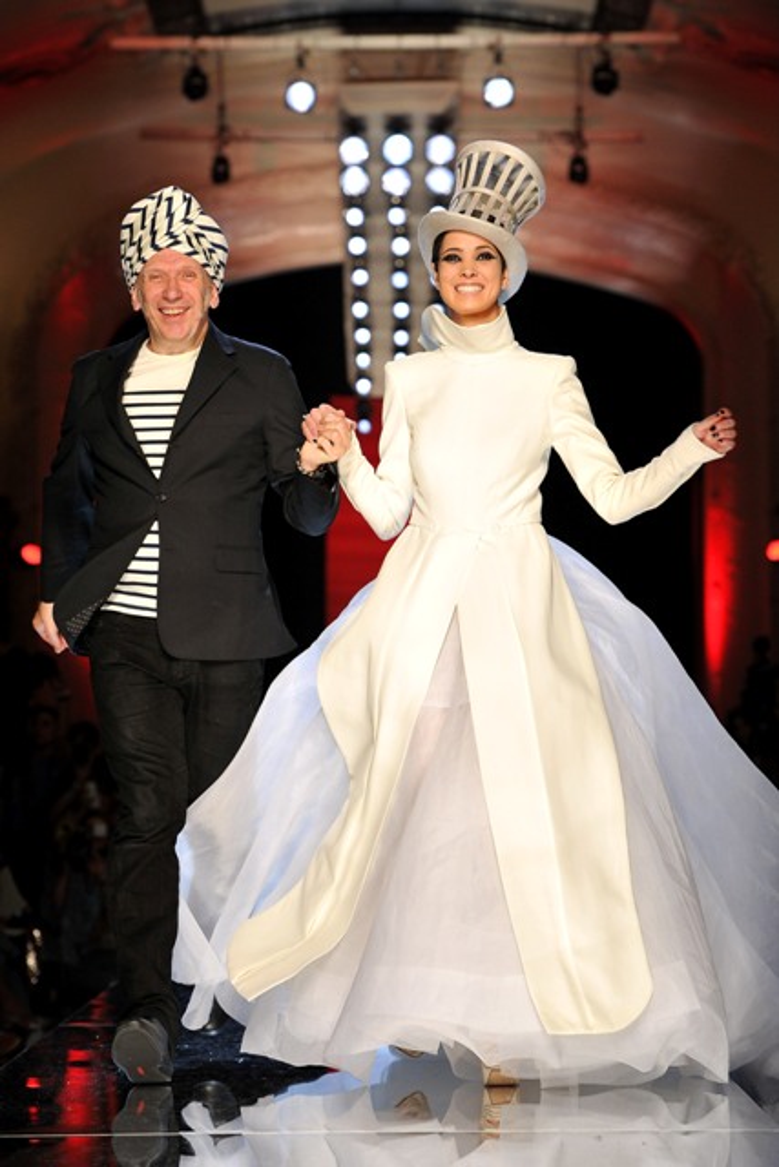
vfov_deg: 17.6
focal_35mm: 116
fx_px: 3763
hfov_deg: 11.8
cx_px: 390
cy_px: 584
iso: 1250
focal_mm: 116
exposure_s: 1/640
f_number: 5
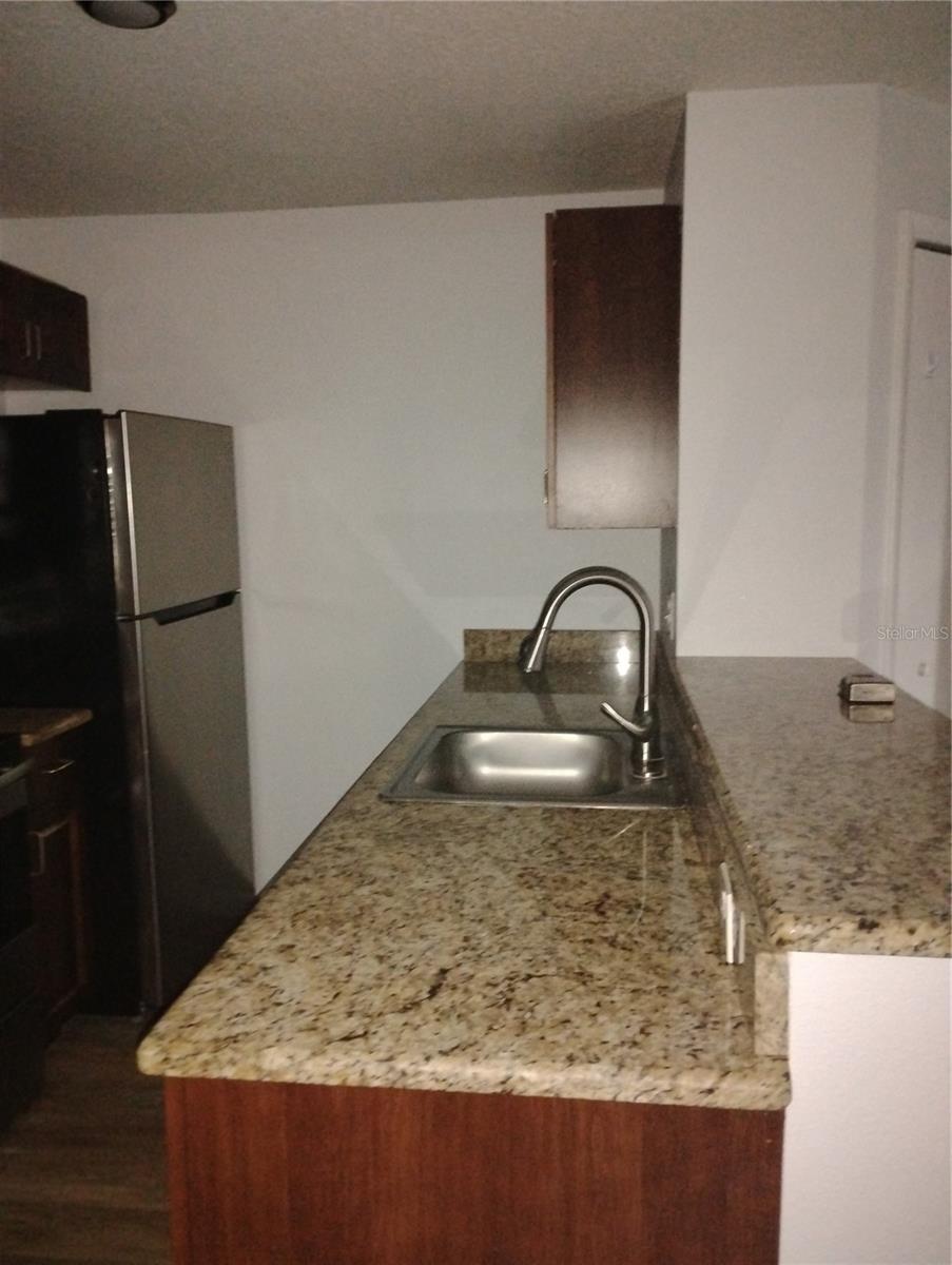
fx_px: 1025
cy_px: 632
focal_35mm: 28
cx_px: 476
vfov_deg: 63.4
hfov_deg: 49.8
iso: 3825
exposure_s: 1/20
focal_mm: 4.26
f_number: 1.8
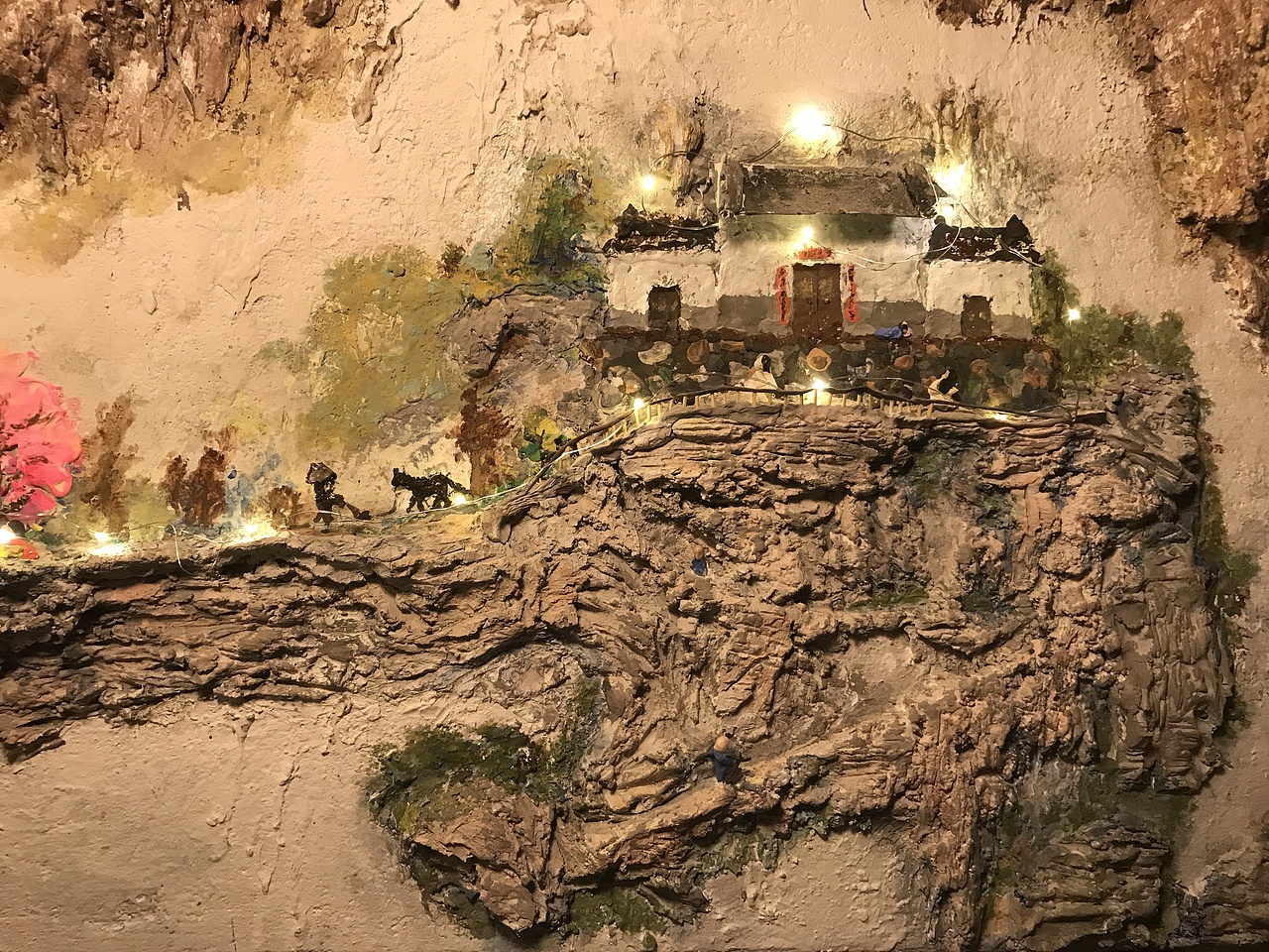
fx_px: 1026
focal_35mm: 28
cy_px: 476
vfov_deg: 49.7
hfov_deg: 63.4
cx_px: 634
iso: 64
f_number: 1.8
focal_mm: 3.99
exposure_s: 1/17
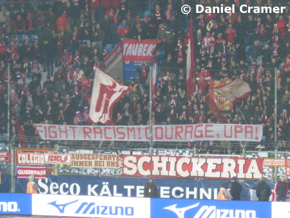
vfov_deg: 3.5
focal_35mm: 431
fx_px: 3613
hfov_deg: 4.6
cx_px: 145
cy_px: 109
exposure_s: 1/25
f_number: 6
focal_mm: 77.3
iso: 400
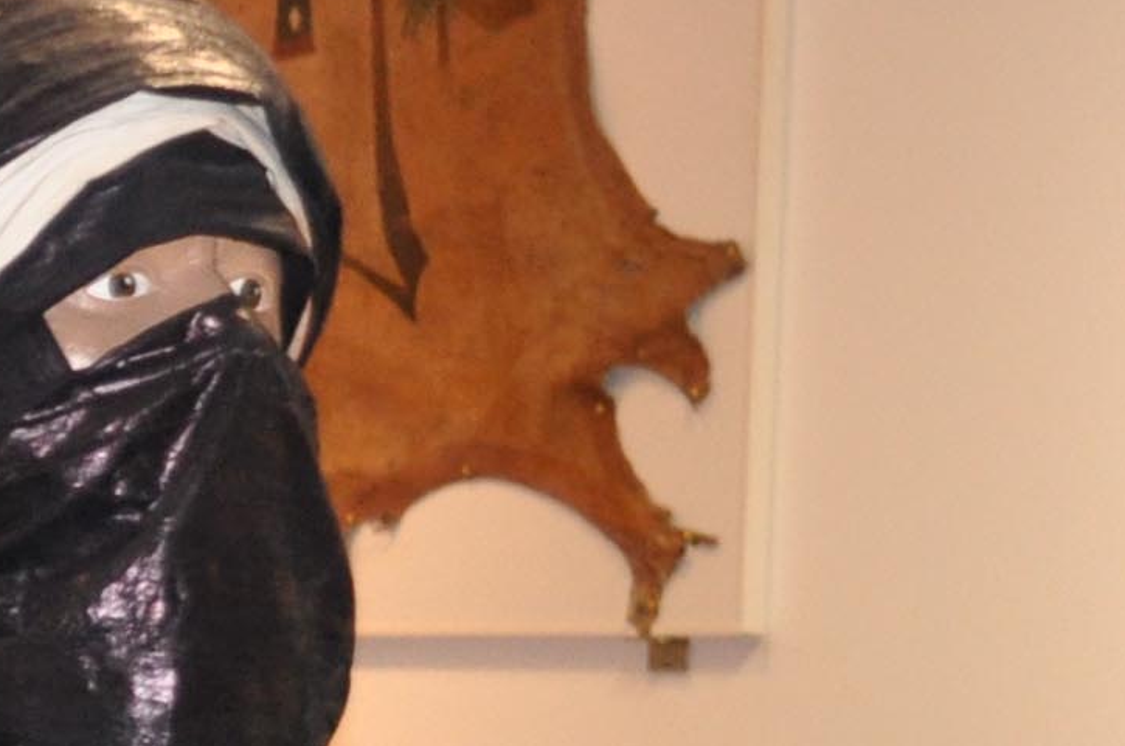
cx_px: -1487
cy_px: 1574
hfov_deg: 8.8
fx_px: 6646
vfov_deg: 6.2
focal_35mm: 213
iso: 800
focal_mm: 24
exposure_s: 1/60
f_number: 2.8
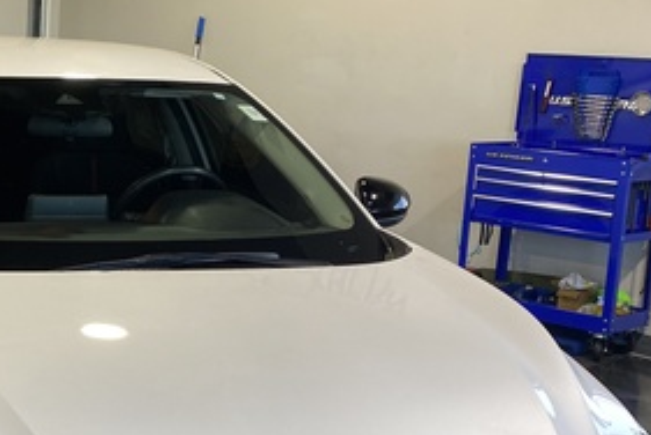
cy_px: 285
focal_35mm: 71
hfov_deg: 26.6
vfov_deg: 19.2
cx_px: -24
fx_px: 1285
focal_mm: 4.25
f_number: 1.8
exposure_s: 1/120
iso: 50
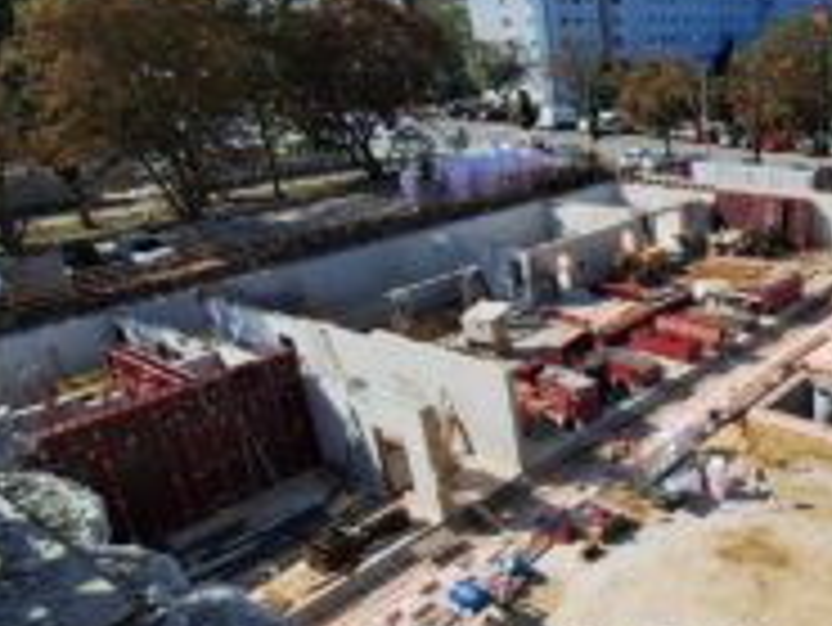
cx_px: 803
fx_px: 722
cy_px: 293
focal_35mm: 30
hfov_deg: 50.4
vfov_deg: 46.8
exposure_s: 1/1786
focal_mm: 1.74
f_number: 2.2
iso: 40
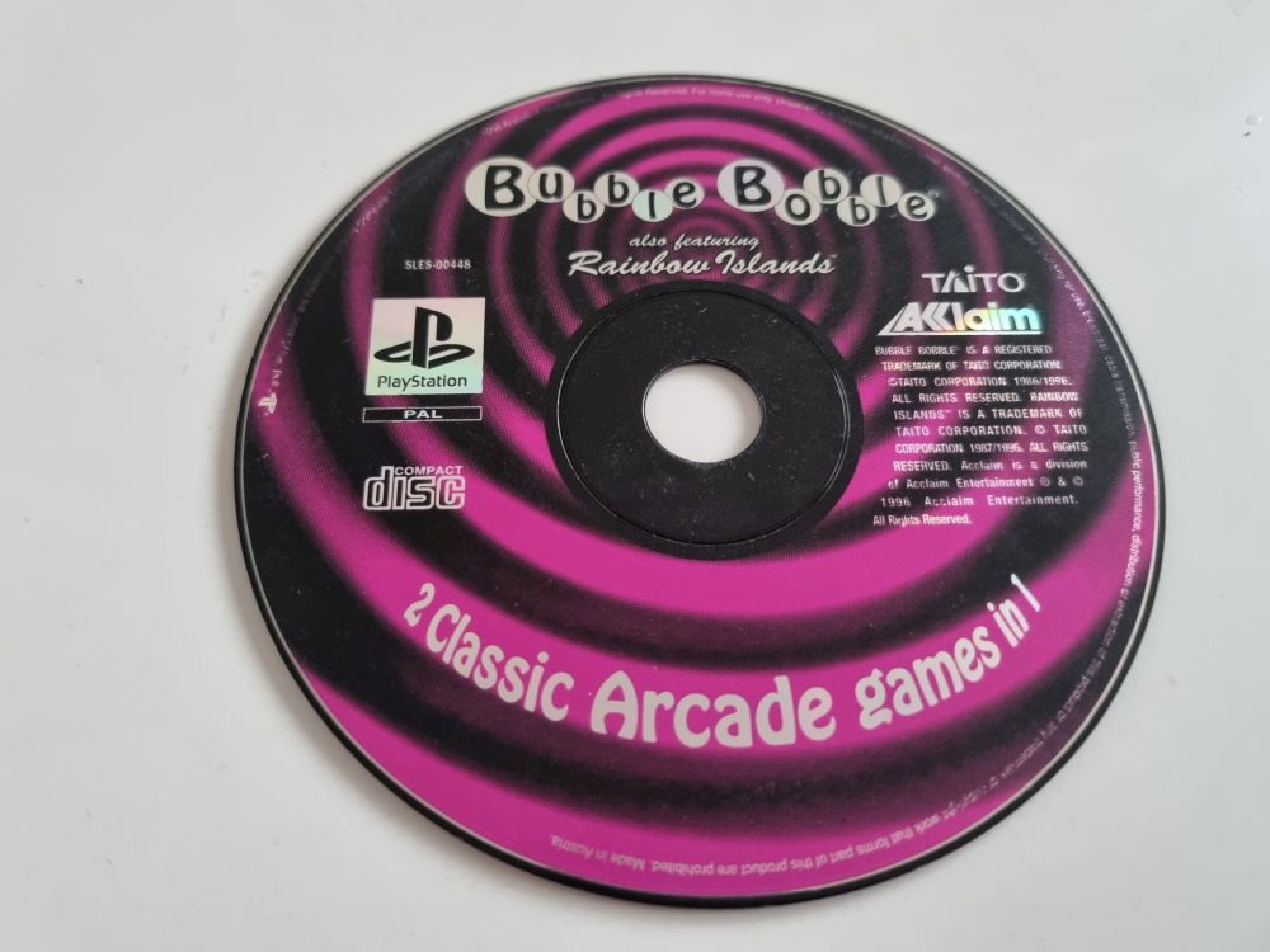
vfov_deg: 53.1
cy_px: 476
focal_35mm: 26
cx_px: 635
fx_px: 954
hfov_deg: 67.3
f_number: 1.8
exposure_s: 1/25
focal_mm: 5.4
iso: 640
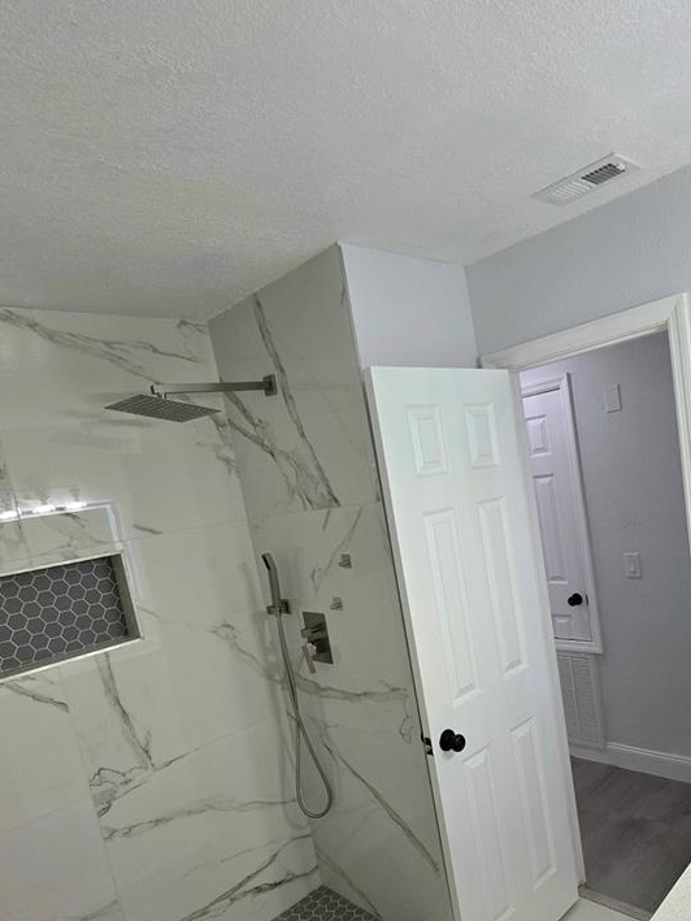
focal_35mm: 22
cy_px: 559
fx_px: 585
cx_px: 456
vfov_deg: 75.4
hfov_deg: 59.8
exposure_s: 1/120
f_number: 1.9
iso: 80
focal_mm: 2.2
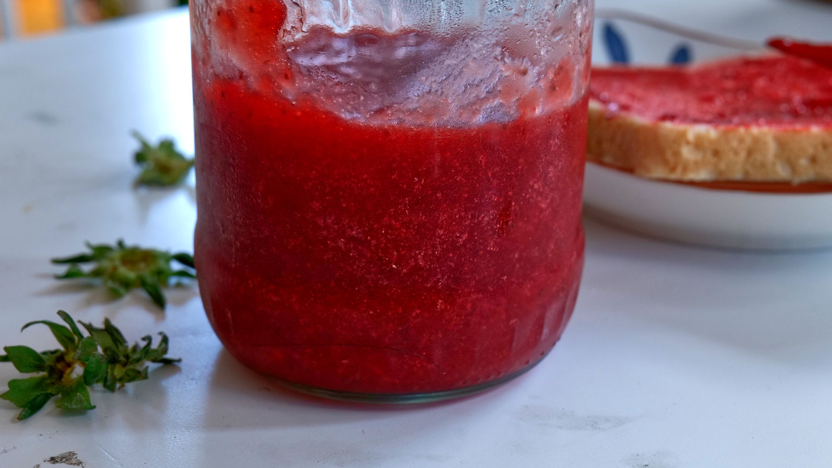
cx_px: 405
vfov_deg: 19.4
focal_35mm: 62
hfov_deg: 33.8
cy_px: 178
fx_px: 1368
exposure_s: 1/60
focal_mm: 53
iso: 1000
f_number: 9
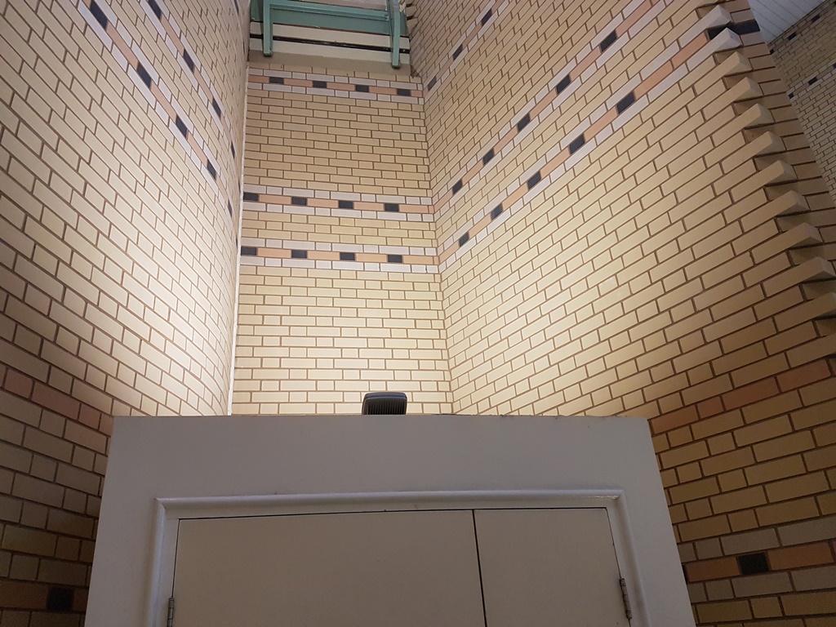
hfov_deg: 67.3
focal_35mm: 26
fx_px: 628
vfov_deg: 53.1
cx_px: 418
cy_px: 314
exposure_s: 1/50
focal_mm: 4.2
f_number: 1.7
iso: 160
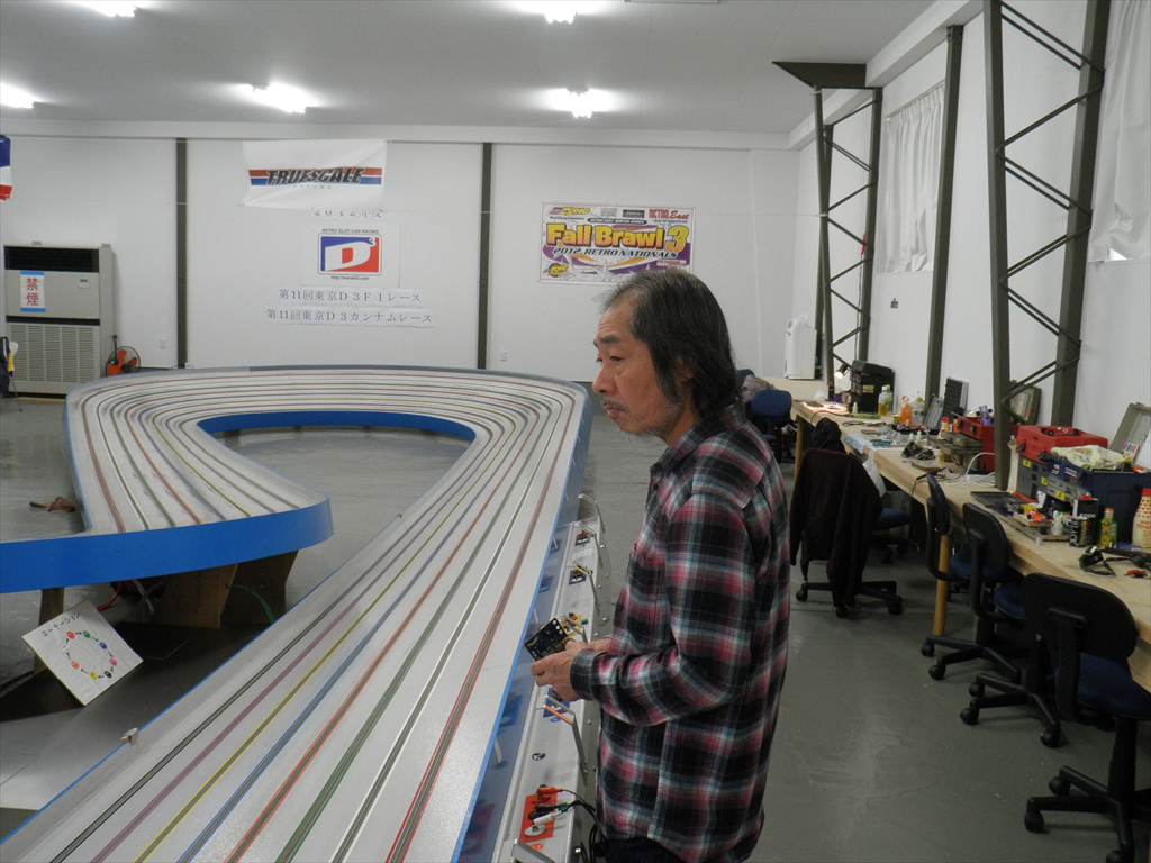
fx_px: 1131
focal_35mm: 34
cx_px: 576
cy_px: 432
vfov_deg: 41.8
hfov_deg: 54.0
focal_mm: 6.1
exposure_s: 1/25
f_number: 3.5
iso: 200
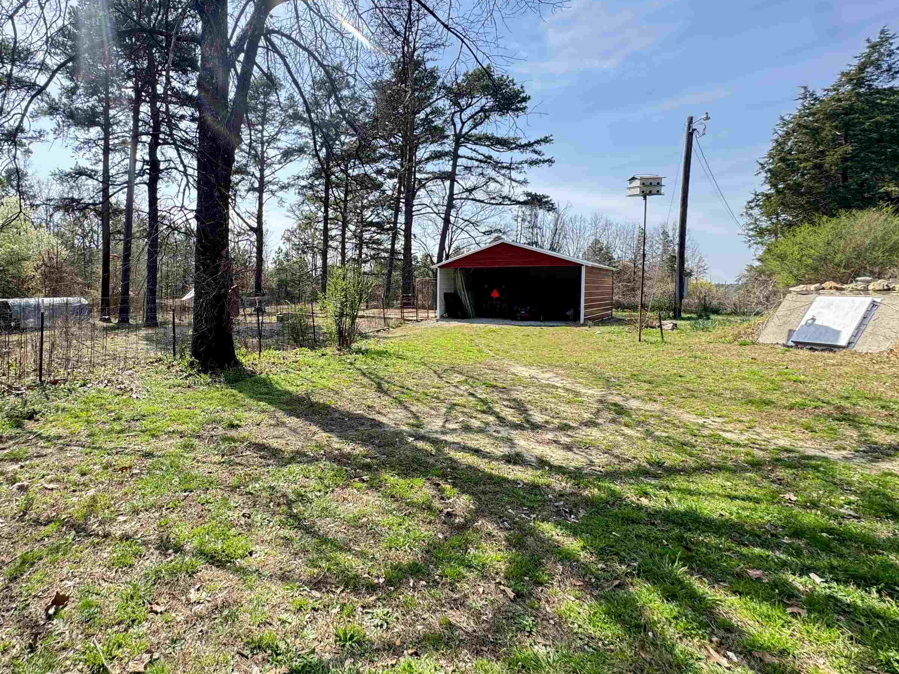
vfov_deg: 71.2
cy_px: 290
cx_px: 330
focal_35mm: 18
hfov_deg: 85.8
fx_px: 467
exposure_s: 1/337
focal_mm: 2.22
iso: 40
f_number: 2.2
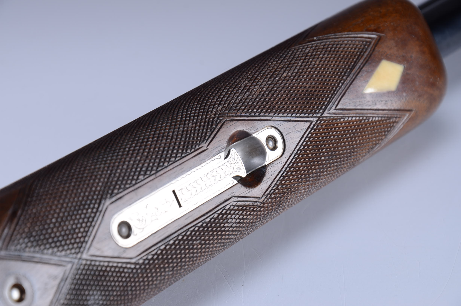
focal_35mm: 158
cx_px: 230
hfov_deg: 13.1
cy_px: 153
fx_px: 2013
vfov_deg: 8.7
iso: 125
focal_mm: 105
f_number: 10
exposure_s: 1/160
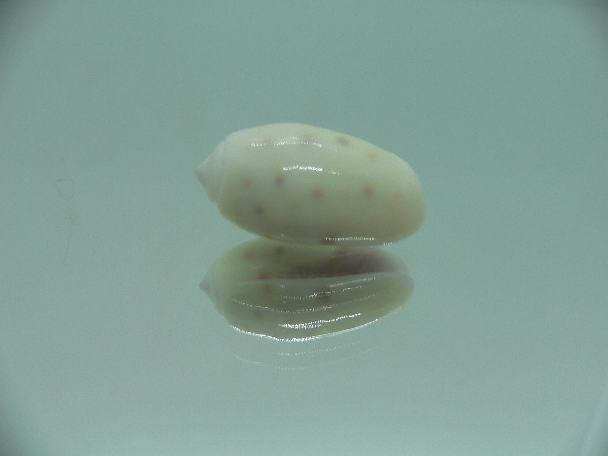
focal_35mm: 35
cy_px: 228
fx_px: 615
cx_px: 304
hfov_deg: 52.6
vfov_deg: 40.7
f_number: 2.8
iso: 80
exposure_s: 1/80
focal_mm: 4.6
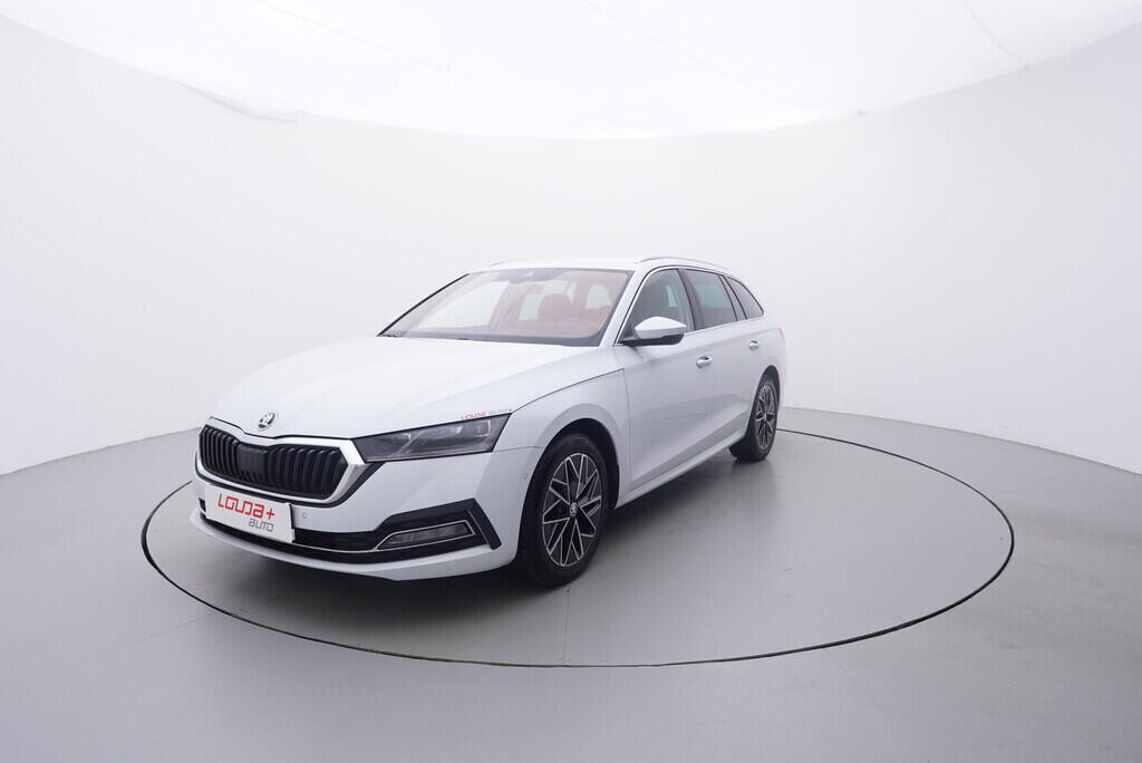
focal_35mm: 22
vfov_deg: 56.2
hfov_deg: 77.3
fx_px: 714
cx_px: 571
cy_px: 382
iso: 200
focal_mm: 15
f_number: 5
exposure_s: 1/80
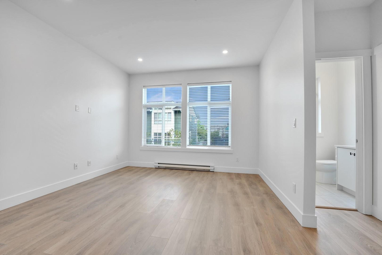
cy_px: 128
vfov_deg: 78.5
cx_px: 191
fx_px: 156
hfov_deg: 101.5
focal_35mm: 15
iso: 400
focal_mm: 14.7
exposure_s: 1/40
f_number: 7.1
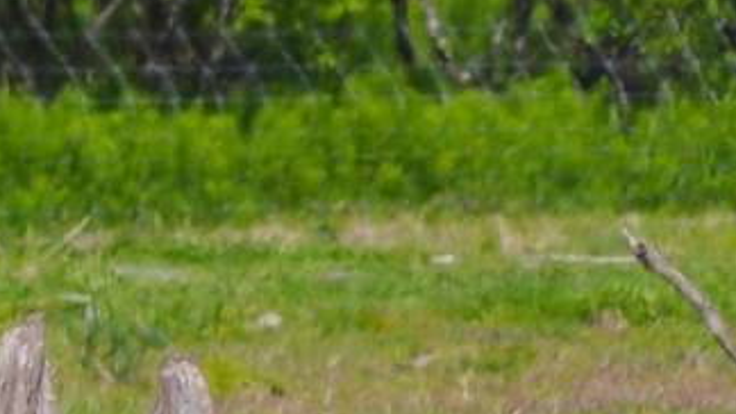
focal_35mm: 2325
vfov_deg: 0.5
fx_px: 45359
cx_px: -336
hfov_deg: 0.9
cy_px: 754
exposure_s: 1/400
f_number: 11
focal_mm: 300
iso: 200
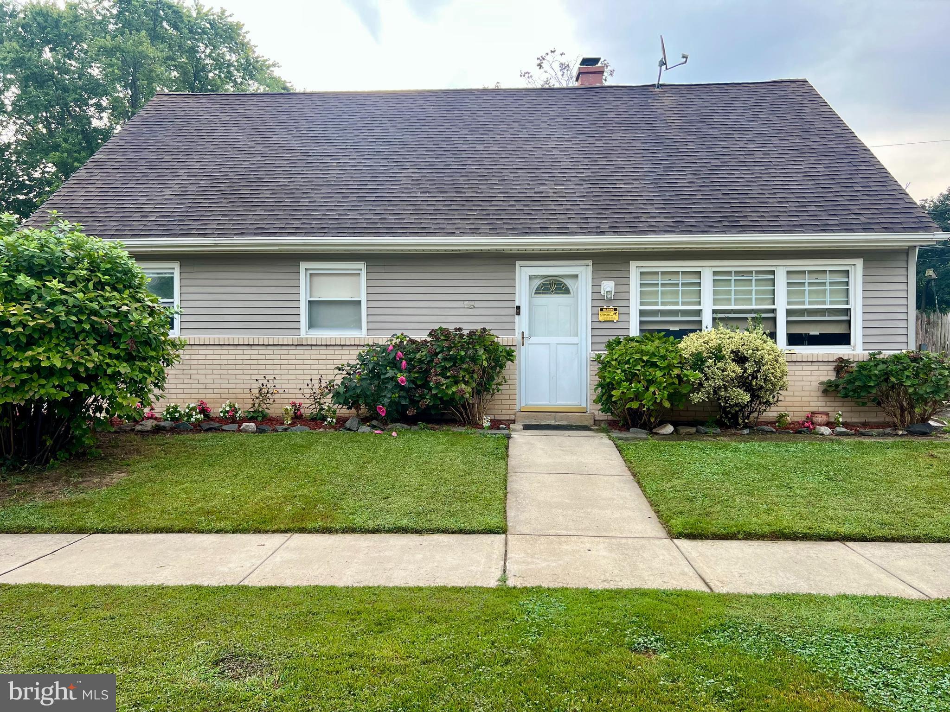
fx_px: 714
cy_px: 356
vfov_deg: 53.1
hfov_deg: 67.3
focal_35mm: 26
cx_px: 475
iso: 50
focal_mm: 5.7
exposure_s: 1/544
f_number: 1.5
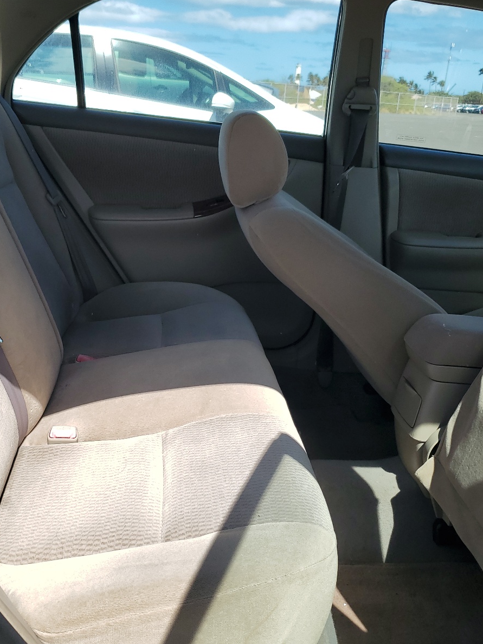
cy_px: 322
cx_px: 192
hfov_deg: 40.5
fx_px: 651
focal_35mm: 35
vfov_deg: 52.6
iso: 50
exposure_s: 1/2000
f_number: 1.5
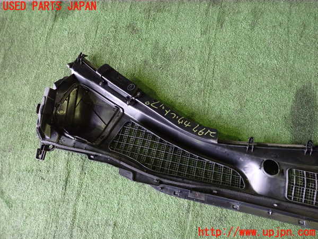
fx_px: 230
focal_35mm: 25
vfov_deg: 54.9
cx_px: 159
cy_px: 120
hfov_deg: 69.4
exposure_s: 1/30
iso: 800
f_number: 2
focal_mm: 4.5
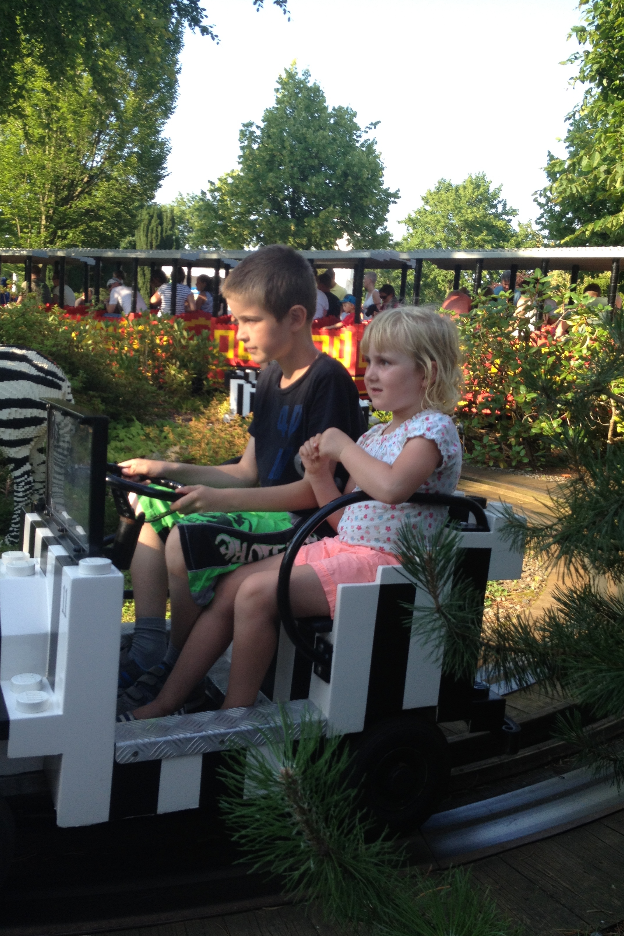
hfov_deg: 35.9
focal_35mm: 37
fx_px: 962
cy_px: 466
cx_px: 300
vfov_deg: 51.9
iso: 50
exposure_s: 1/300
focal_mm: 4.28
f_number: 2.4
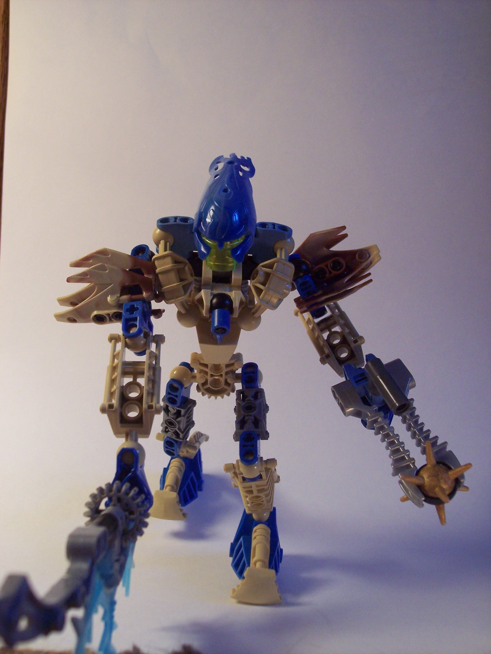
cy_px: 327
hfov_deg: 36.8
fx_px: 738
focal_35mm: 39
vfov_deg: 47.9
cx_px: 246
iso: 200
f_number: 3.4
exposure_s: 1/30
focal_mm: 8
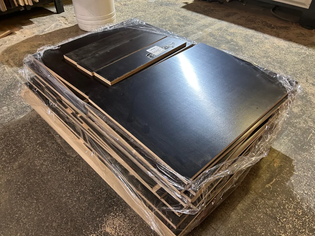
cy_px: 118
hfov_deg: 67.3
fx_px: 237
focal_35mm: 26
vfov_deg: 53.1
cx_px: 158
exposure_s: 1/50
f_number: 1.5
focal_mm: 5.7
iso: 320
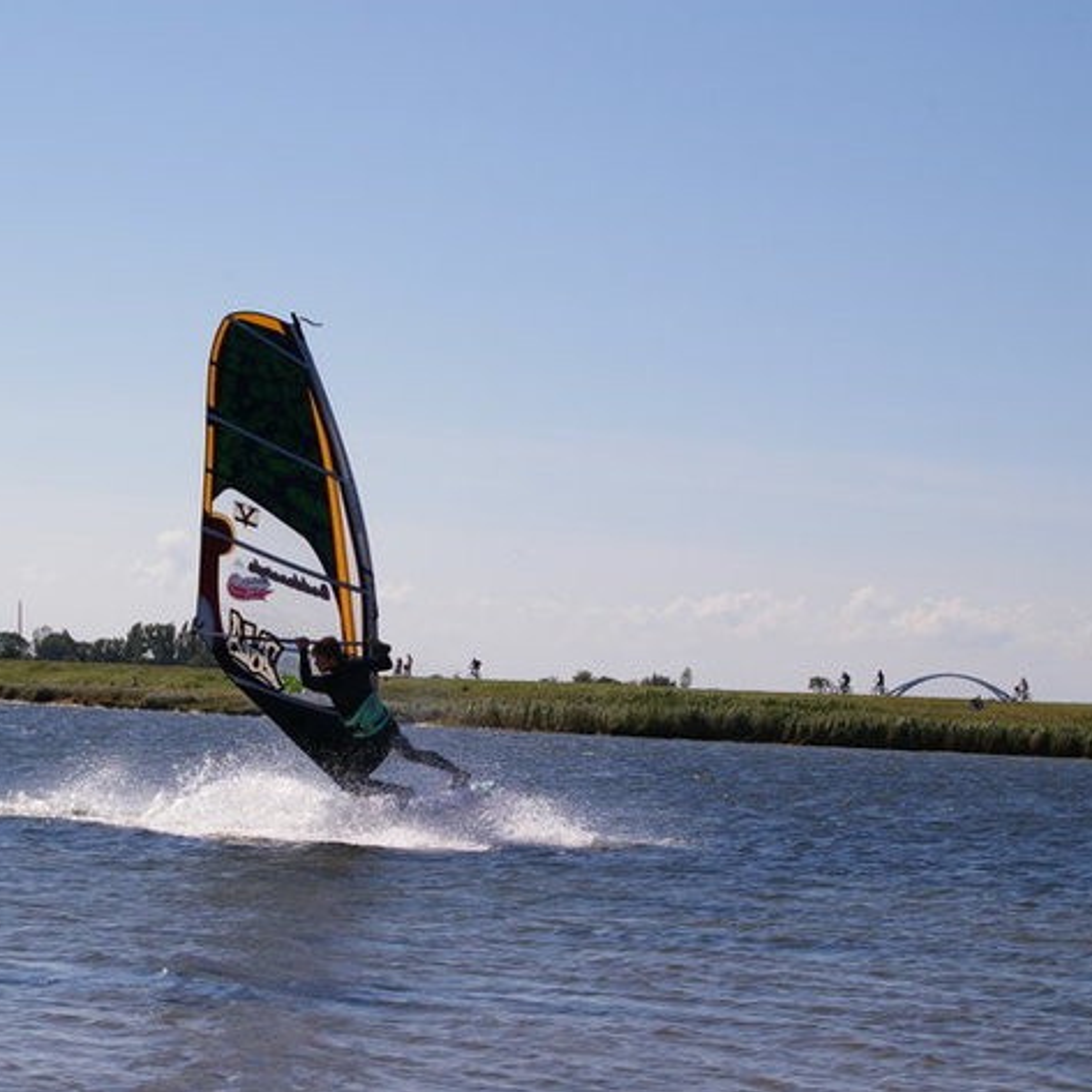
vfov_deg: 16.3
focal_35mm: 107
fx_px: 3806
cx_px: 388
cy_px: 548
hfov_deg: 16.3
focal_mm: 55
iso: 200
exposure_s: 1/500
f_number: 11
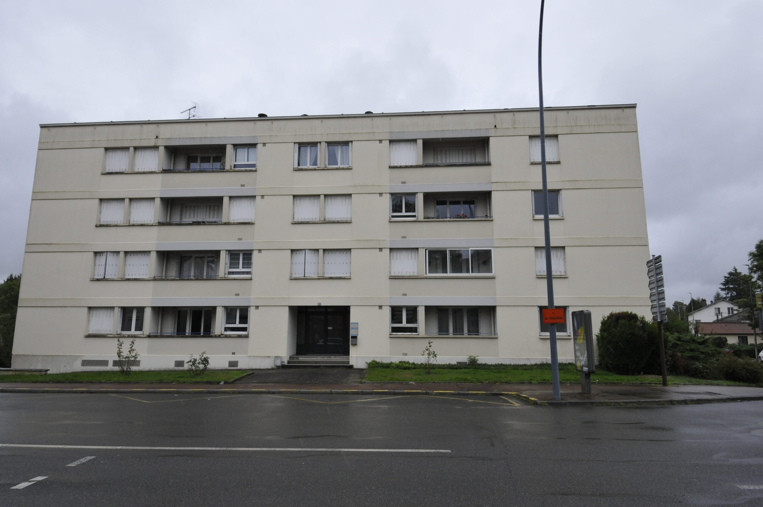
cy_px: 254
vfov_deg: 56.0
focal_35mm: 22
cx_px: 382
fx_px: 476
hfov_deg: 77.4
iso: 800
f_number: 13
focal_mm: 15
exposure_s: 1/640
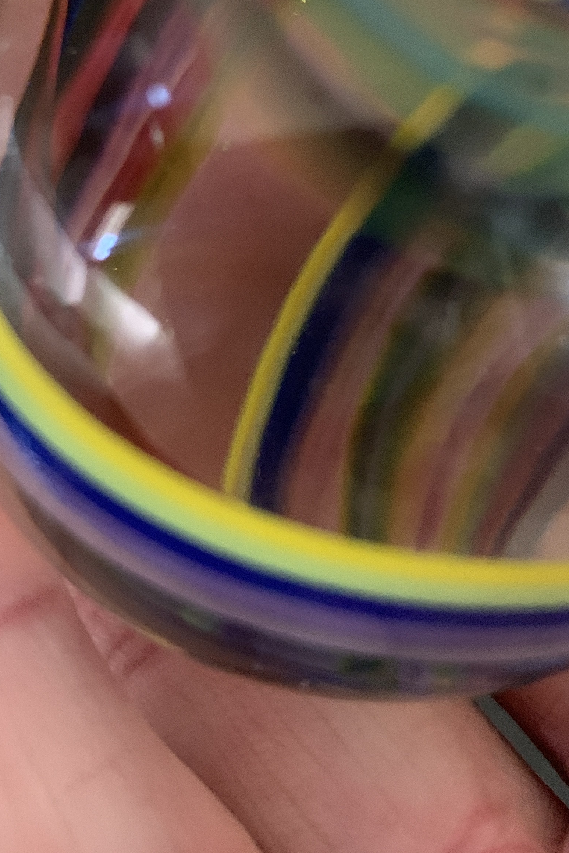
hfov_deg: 28.6
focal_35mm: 47
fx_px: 1114
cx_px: 342
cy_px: 263
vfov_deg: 41.2
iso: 500
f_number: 1.8
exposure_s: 1/30
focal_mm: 4.25
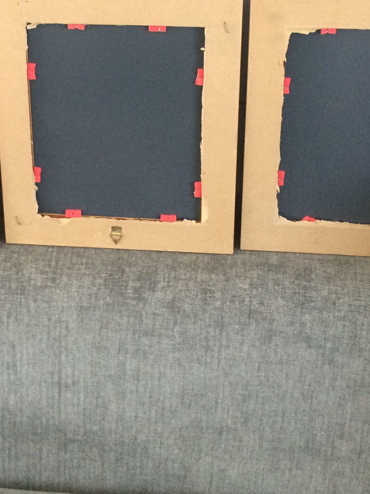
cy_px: 123
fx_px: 884
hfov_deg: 23.5
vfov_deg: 30.7
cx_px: 123
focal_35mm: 62
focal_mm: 4.15
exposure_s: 1/33
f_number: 2.2
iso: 200
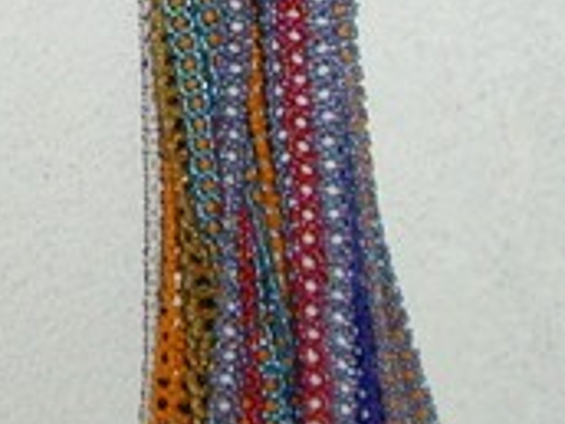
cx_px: -227
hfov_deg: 8.6
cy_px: -332
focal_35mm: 226
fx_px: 3689
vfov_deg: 6.4
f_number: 2.7
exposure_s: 1/40
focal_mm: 6.2
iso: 200
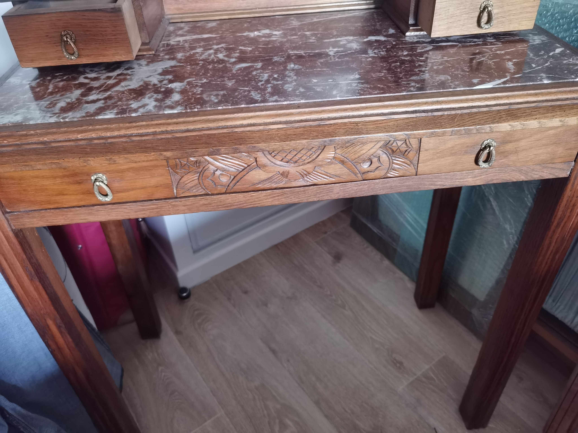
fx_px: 451
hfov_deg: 65.3
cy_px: 216
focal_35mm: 27
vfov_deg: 51.4
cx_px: 289
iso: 640
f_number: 1.9
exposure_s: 1/25
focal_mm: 6.71
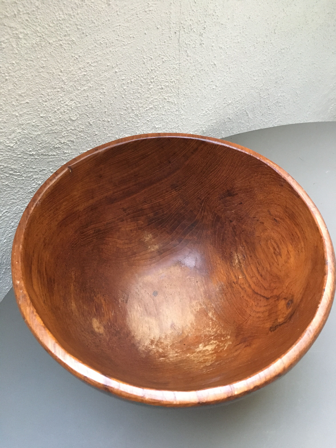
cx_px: 168
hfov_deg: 48.2
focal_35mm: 29
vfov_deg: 61.7
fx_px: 375
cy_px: 224
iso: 250
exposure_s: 1/15
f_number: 2.2
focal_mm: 4.15
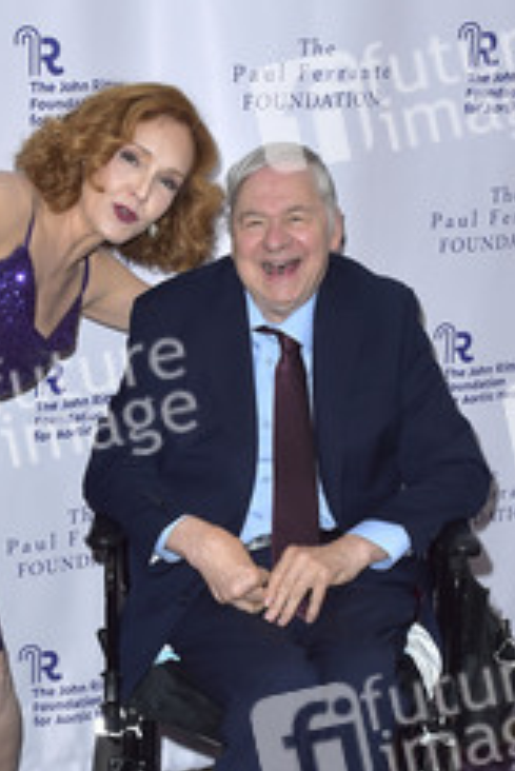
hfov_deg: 22.8
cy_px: 572
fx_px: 1264
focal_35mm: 59
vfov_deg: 33.3
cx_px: 128
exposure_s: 1/250
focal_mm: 36
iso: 400
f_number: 6.3
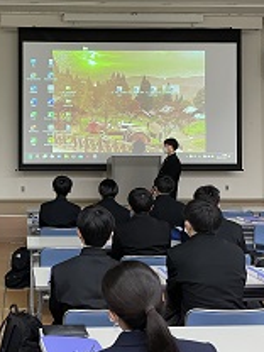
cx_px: 37
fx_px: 458
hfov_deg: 31.0
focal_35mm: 45
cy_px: 147
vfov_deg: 41.9
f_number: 1.6
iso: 200
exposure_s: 1/60
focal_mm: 4.2
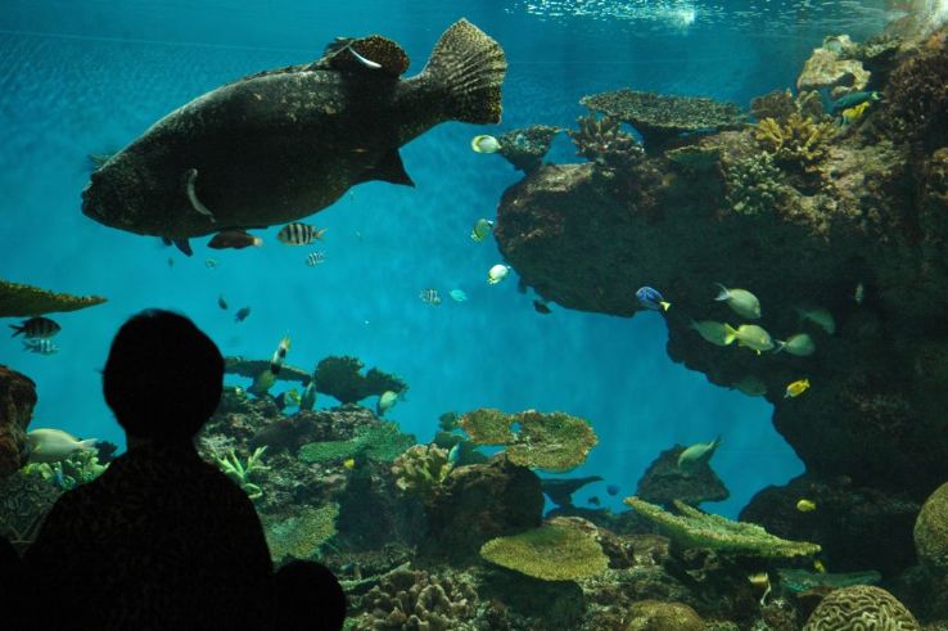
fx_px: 1737
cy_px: 316
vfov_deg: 20.6
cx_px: 474
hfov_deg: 30.5
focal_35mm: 66
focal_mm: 44
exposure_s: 1/30
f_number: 4.5
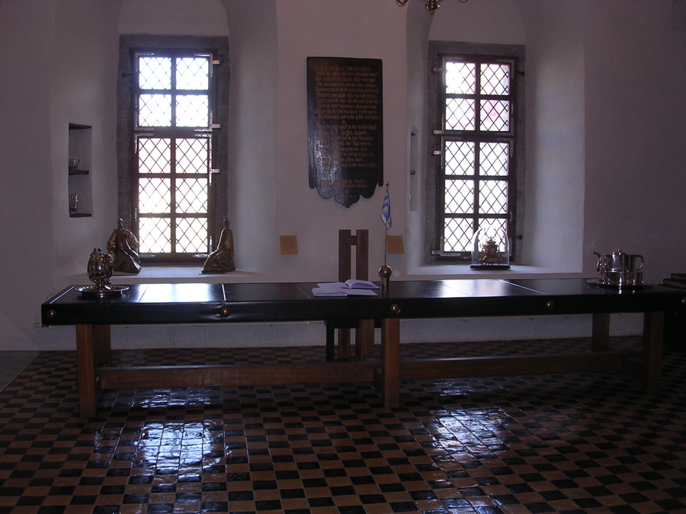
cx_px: 343
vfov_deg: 37.7
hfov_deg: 49.0
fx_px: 753
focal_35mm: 38
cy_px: 257
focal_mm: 5.8
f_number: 2.8
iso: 158
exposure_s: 1/60.1
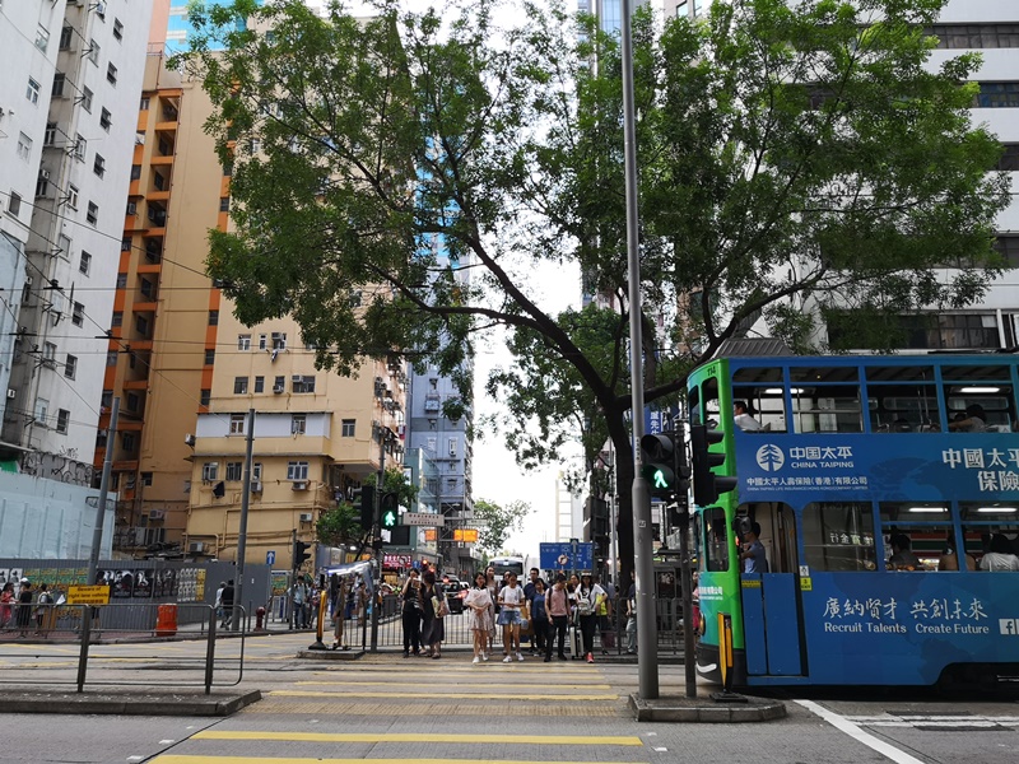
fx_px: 795
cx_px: 510
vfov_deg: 51.4
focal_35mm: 27
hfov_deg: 65.3
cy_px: 382
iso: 50
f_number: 1.8
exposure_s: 1/108
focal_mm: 3.95
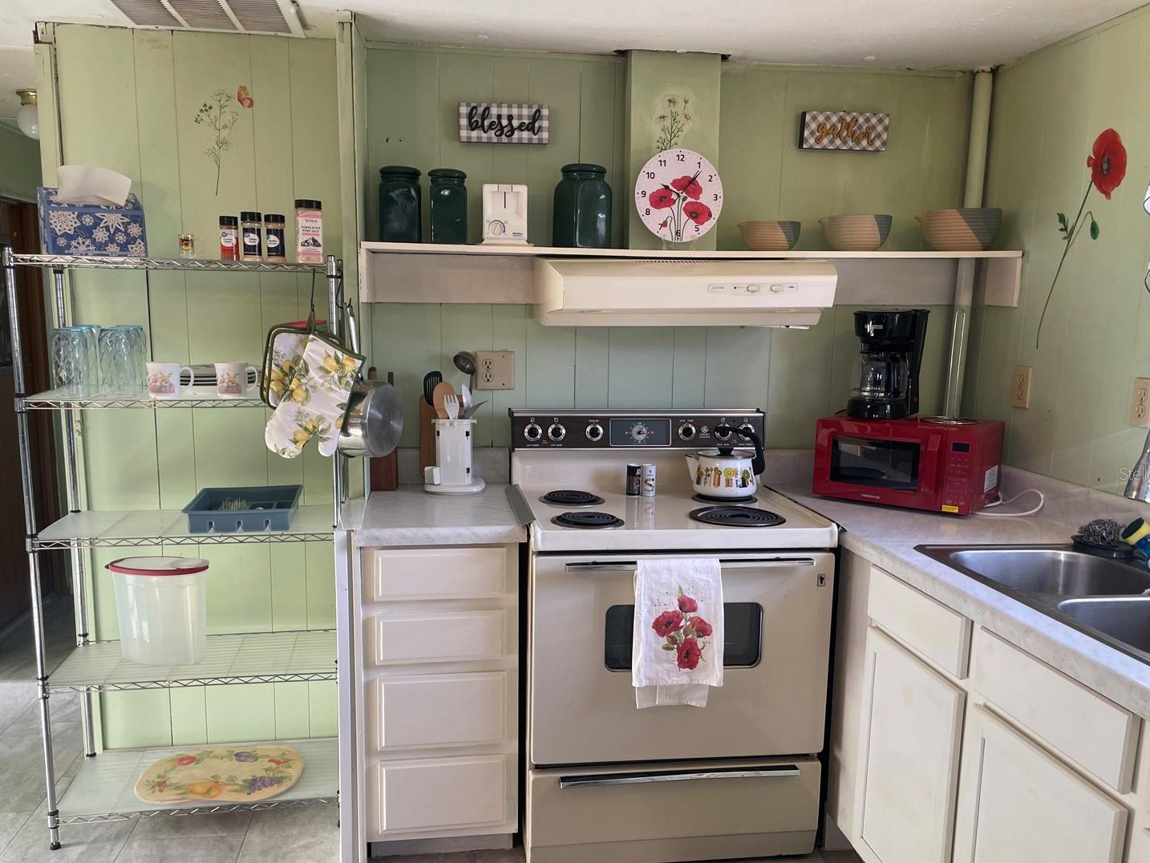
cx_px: 553
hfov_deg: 61.6
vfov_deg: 48.2
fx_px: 964
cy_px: 473
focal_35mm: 29
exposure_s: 1/121
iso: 64
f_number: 1.6
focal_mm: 4.2
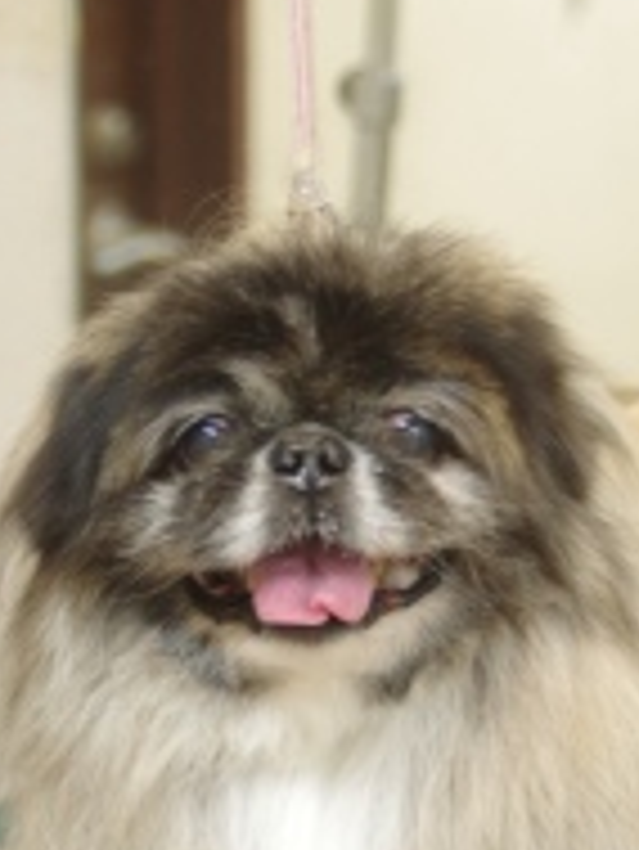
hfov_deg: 11.4
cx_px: 382
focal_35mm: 130
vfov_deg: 15.2
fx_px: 3196
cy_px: 468
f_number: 2.8
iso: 640
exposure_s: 1/80
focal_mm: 43
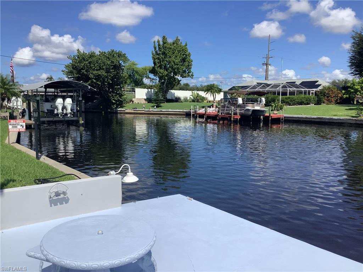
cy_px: 136
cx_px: 182
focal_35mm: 31
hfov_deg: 58.4
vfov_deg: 45.4
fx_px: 325
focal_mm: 3.3
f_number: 2.4
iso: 25
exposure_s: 1/2398
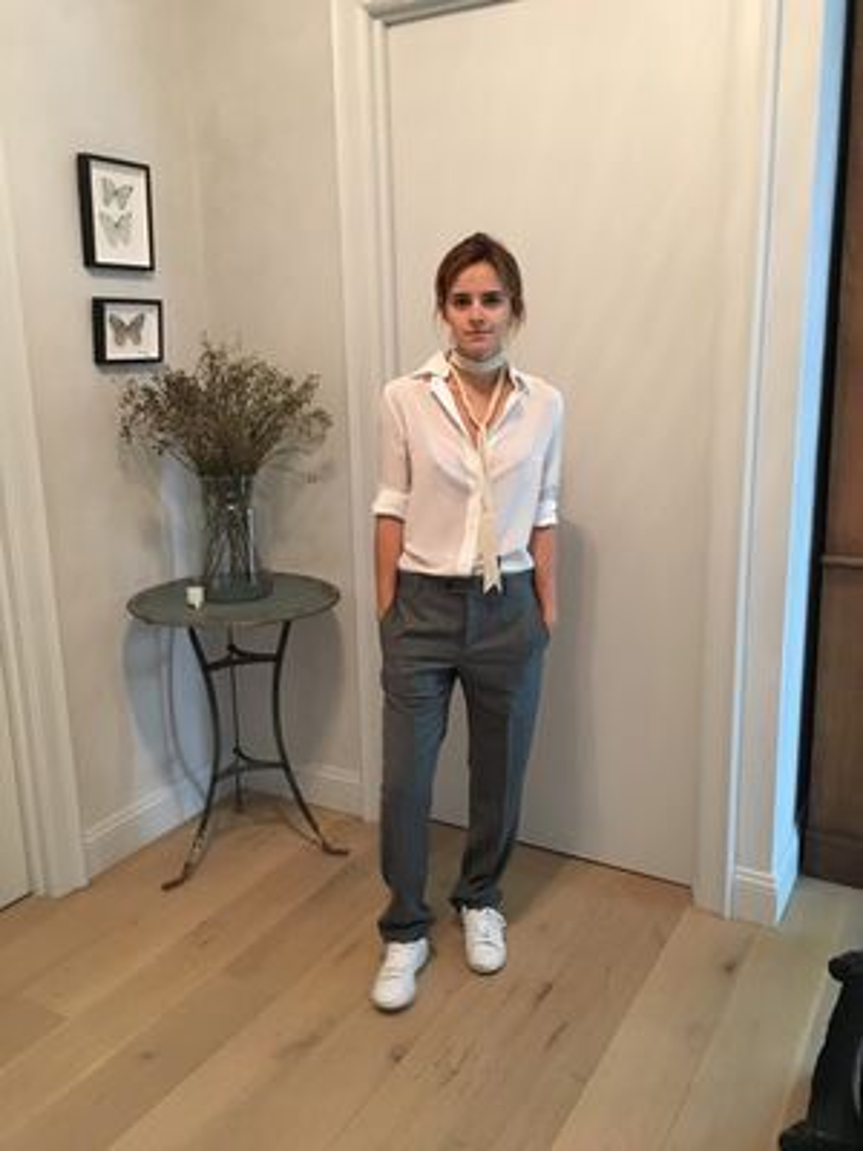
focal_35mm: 29
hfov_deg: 48.2
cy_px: 576
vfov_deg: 61.7
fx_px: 964
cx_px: 432
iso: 200
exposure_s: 1/30
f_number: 2.2
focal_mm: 4.15
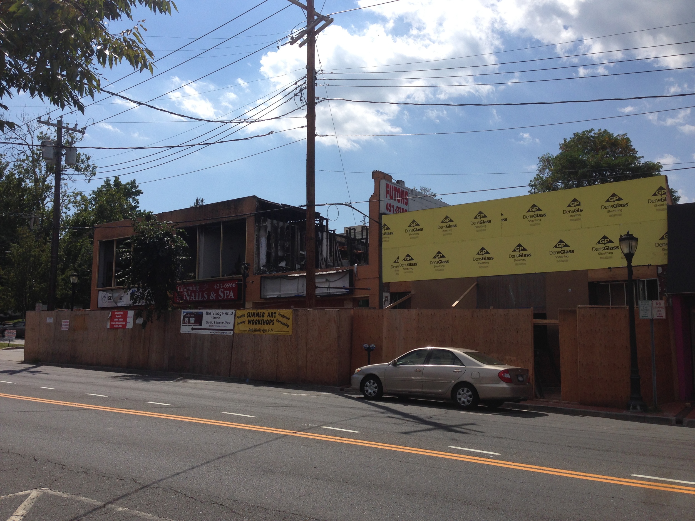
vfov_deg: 42.9
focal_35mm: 33
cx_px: 348
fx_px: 663
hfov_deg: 55.4
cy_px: 260
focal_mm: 4.12
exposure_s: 1/3195
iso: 50
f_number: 2.4
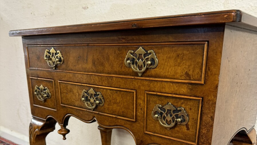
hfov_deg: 56.6
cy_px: 131
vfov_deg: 32.0
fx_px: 239
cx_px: 129
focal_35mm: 35
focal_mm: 6.76
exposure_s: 1/50
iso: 200
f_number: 1.78
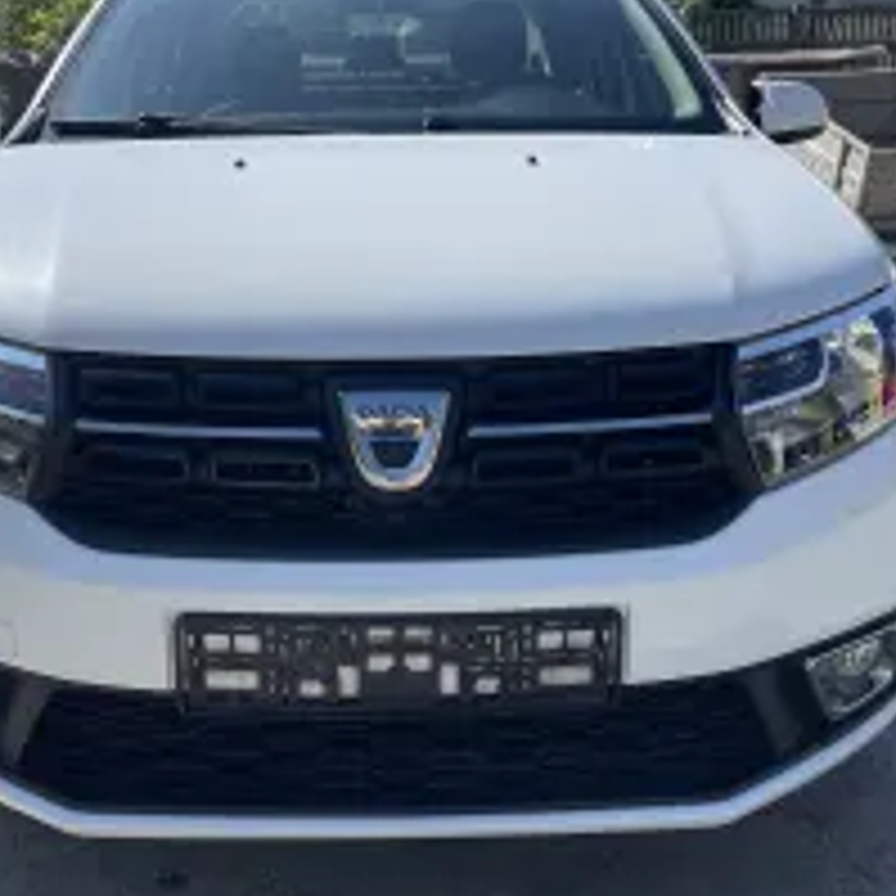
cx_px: 387
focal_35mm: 40
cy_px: 342
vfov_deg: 41.6
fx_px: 1171
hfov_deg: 41.8
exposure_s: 1/3448
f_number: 1.6
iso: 32
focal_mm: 5.1
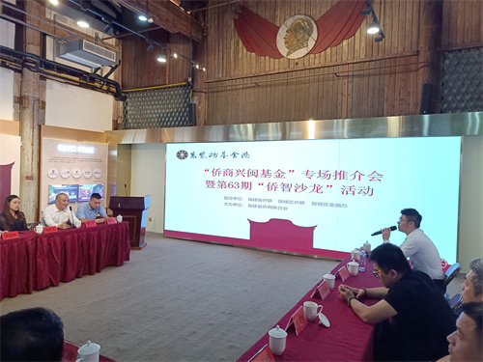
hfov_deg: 67.3
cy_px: 181
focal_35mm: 26
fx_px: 363
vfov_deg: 53.1
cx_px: 242
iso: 320
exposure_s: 1/50
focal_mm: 4.65
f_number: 1.8
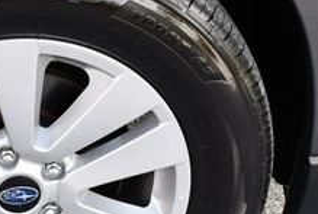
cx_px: 15
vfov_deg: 13.0
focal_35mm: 105
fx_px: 929
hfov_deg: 19.0
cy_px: 182
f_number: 4
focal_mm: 18
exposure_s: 1/250
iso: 400
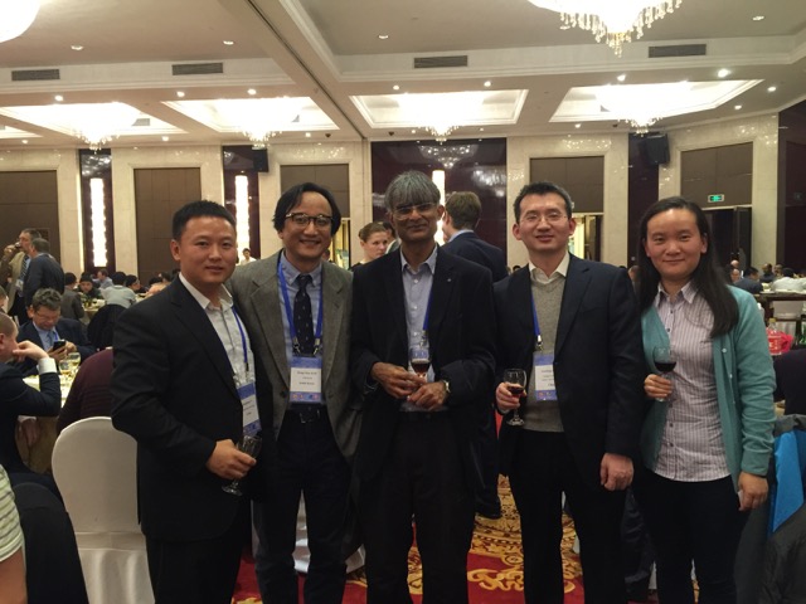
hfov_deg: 61.7
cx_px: 403
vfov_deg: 48.2
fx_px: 675
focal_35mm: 29
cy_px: 302
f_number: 2.2
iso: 125
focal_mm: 4.15
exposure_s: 1/17
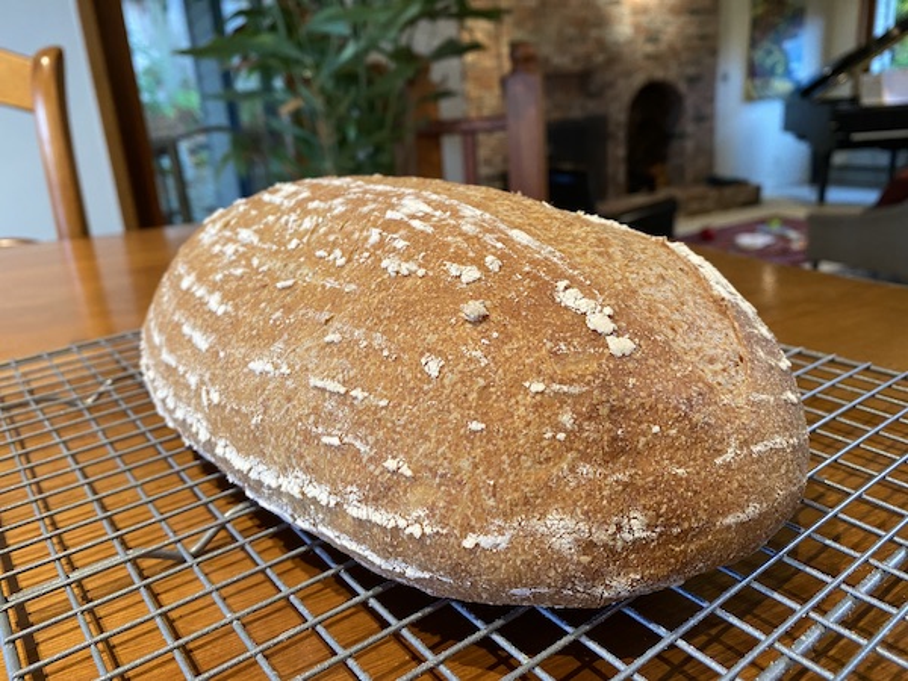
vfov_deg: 53.1
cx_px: 454
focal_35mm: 26
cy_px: 340
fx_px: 682
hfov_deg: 67.3
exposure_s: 1/60
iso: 250
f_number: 1.8
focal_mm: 4.25
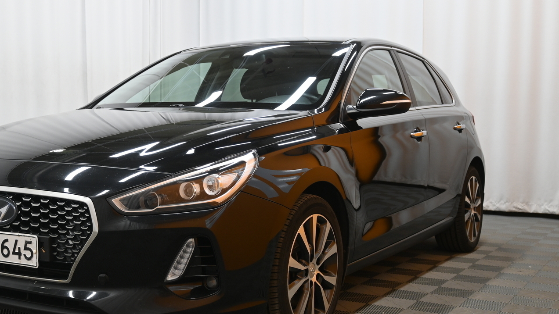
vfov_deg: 24.4
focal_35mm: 49
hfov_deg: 41.9
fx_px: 726
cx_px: 225
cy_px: 156
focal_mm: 24.5
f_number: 4.2
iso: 400
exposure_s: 1/40
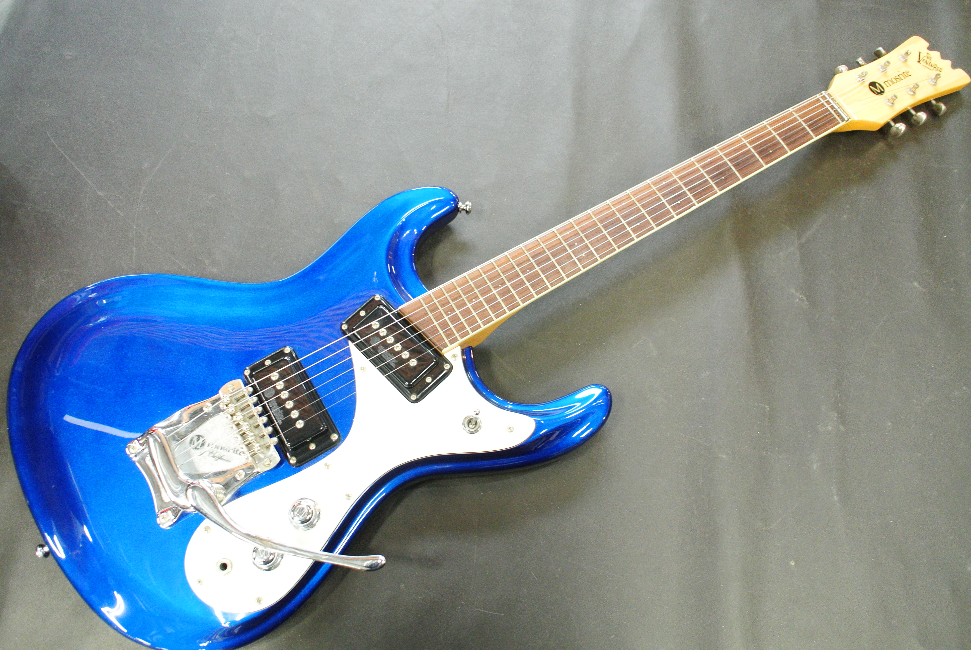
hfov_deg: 67.3
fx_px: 729
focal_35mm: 27
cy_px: 325
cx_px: 486
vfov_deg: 48.0
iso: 800
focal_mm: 10
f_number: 2.8
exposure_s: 1/30
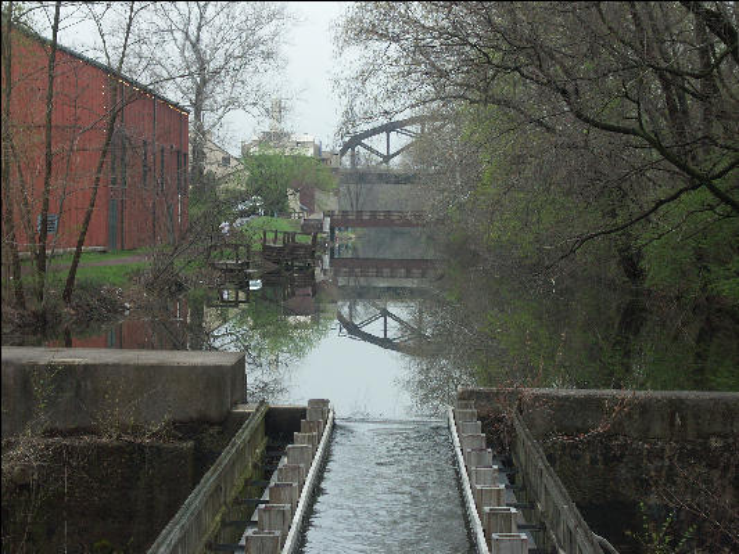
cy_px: 277
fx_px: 1943
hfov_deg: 21.5
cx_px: 370
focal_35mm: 91
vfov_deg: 16.2
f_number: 4
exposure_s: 1/125
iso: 100
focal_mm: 22.6
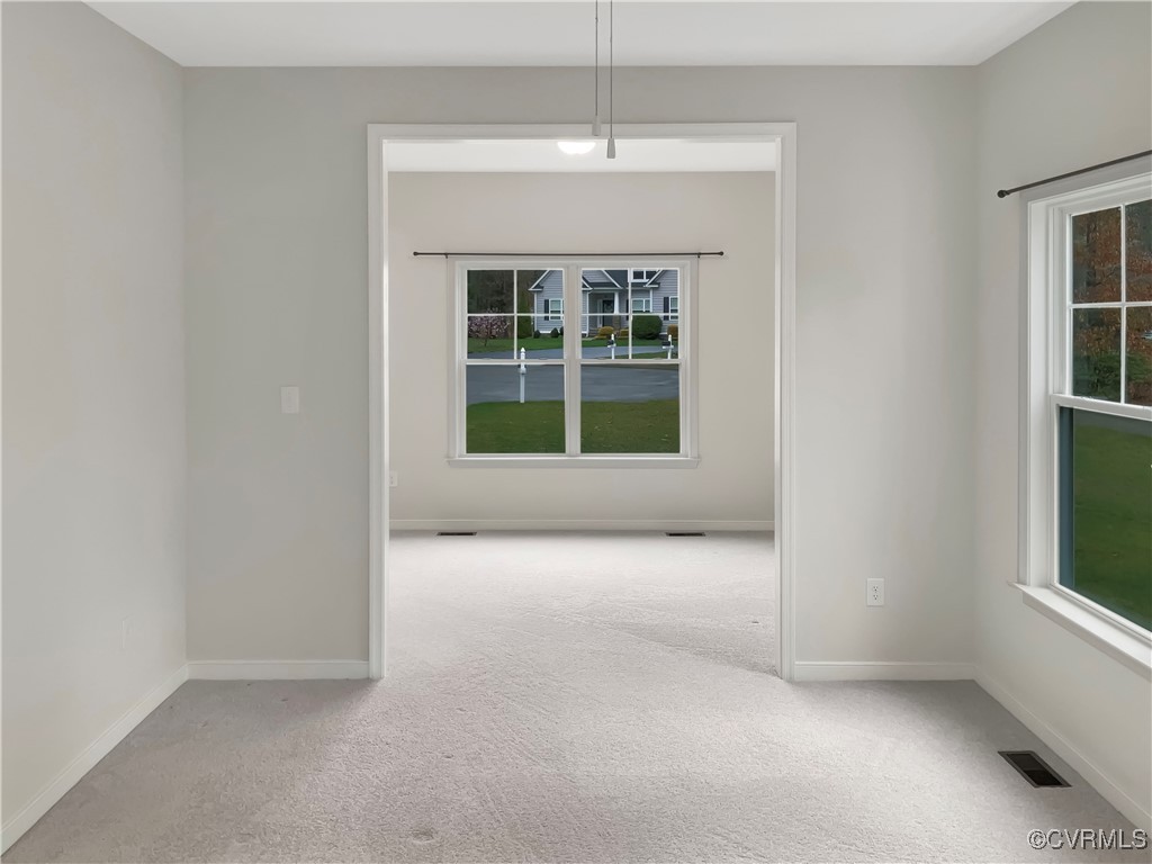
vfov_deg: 48.2
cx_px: 576
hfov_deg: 61.7
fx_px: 965
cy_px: 432
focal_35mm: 29
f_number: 1.8
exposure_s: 1/29
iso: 16
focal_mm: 3
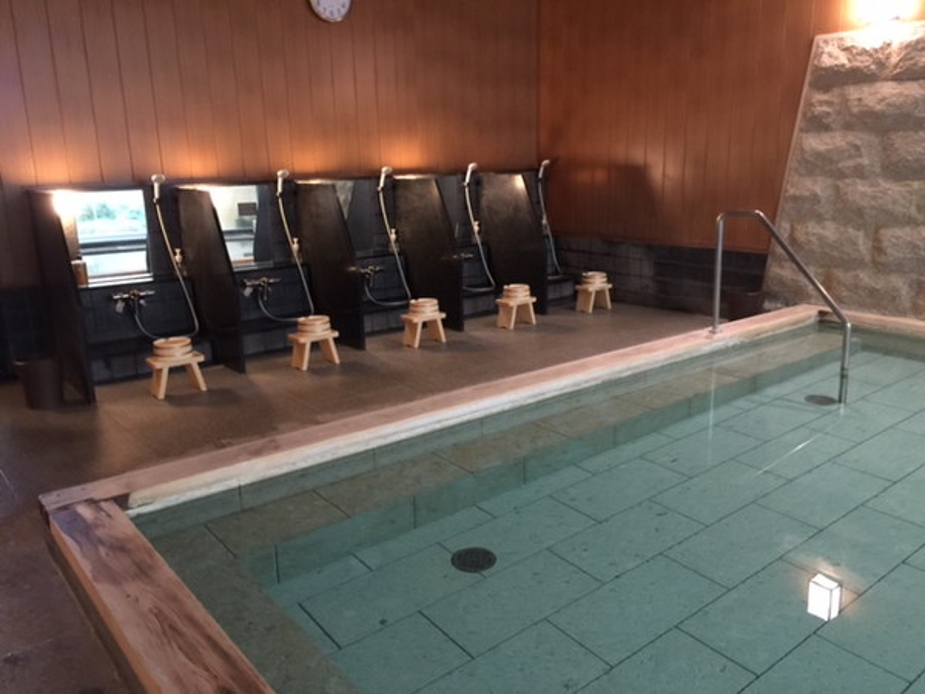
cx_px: 462
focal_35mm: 29
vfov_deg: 48.2
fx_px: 775
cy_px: 347
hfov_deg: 61.7
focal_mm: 4.15
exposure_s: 1/4
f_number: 2.2
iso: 80
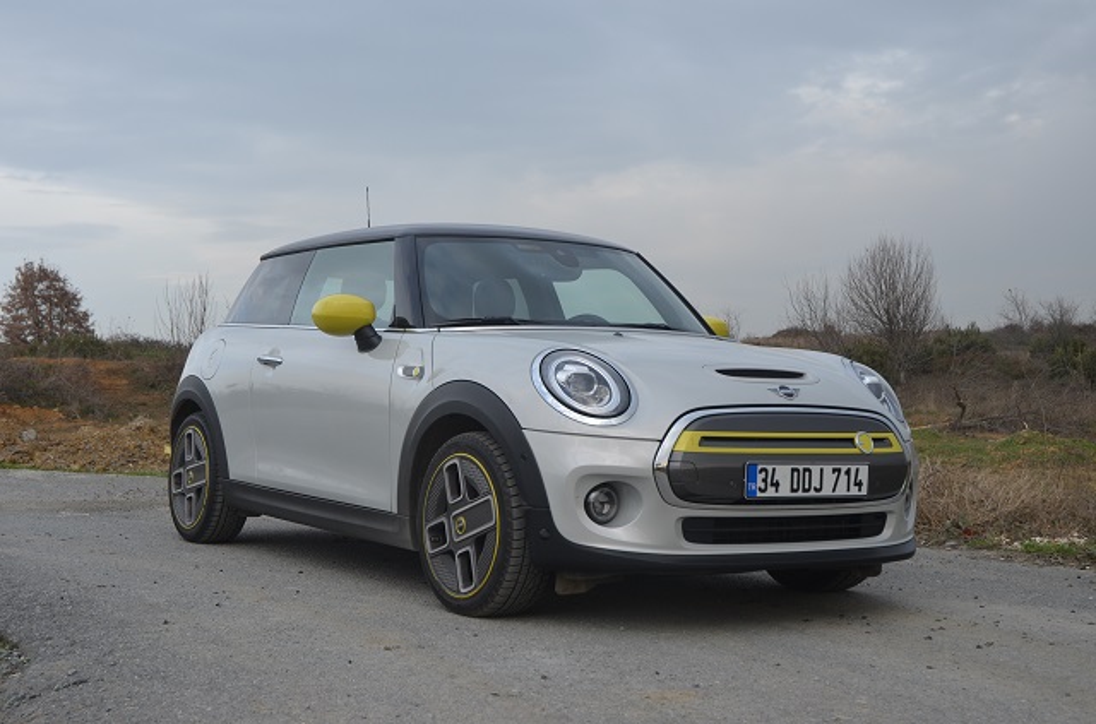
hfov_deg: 37.9
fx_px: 1594
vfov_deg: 25.6
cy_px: 362
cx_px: 548
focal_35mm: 52
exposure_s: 1/250
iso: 200
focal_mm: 35
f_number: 8
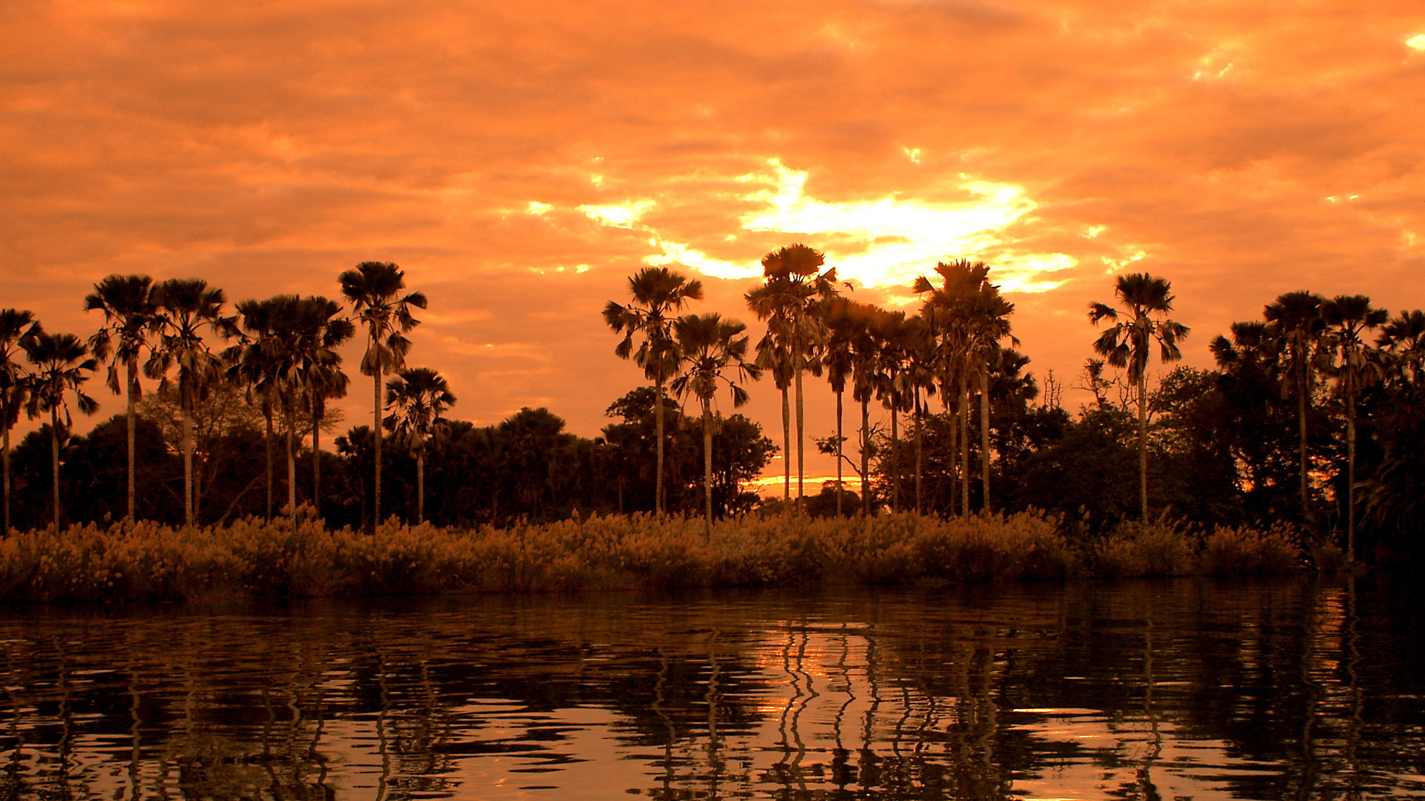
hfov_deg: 40.6
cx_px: 672
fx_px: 1927
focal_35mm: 51
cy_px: 530
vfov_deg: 23.4
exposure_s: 1/100
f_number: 5
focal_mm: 28
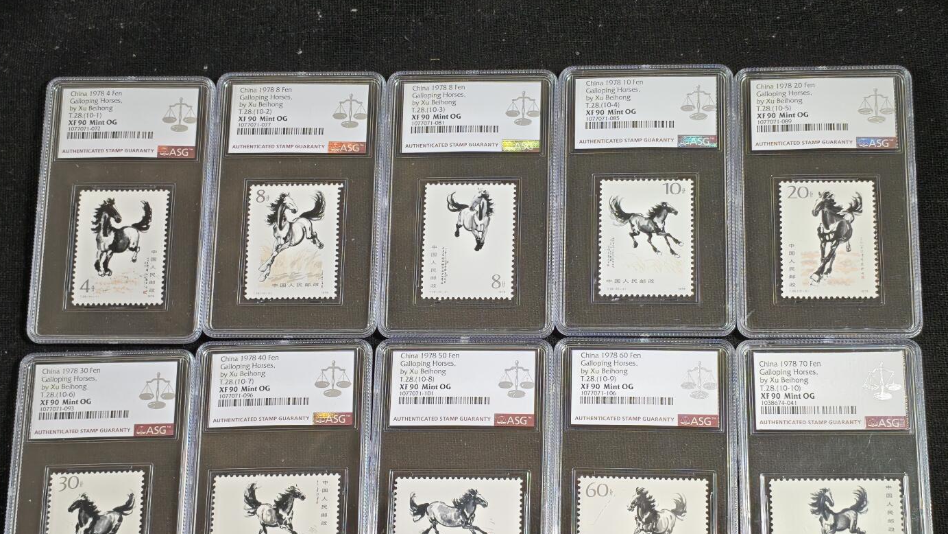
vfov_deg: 16.1
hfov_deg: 28.2
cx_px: 470
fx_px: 1885
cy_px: 321
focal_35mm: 75
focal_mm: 4.94
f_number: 1.5
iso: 50
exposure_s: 1/455
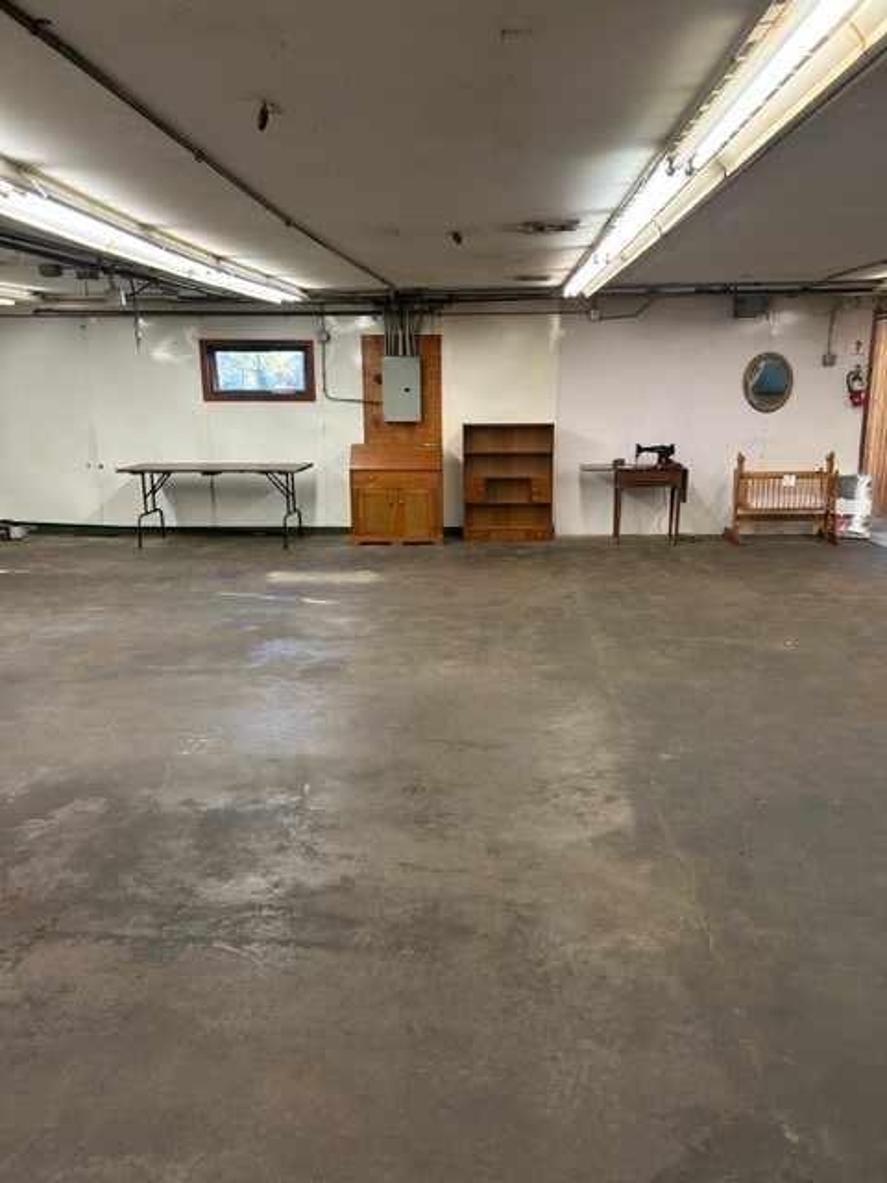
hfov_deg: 53.1
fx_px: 888
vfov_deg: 67.3
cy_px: 592
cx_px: 444
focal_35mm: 26
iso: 100
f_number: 1.5
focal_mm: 5.7
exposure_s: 1/60
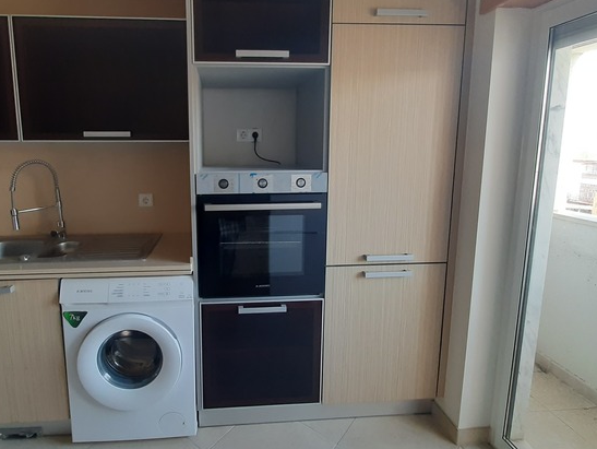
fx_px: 328
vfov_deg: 68.6
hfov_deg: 83.4
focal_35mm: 19
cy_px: 201
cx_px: 234
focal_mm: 1.42
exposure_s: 1/50
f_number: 2.2
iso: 80
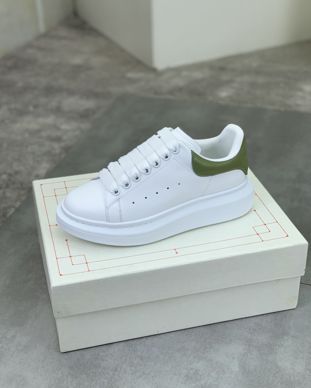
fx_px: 633
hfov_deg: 27.6
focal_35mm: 55
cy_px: 209
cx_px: 157
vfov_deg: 34.1
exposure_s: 1/151
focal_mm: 6
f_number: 2.4
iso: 16
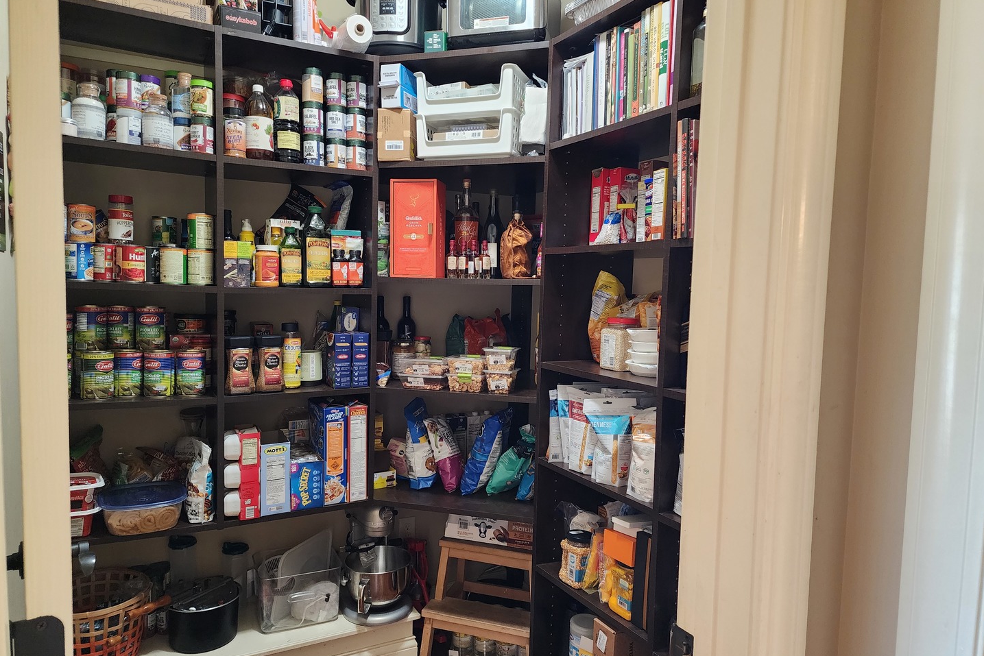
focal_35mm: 24
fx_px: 656
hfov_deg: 73.7
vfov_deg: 53.1
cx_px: 492
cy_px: 344
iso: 640
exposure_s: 1/60
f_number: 1.8
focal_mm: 6.4
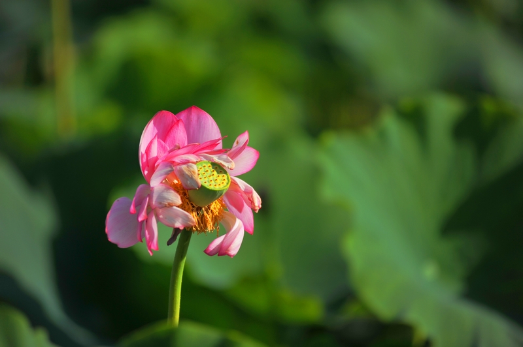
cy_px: 174
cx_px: 262
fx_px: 2903
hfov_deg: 10.3
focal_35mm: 200
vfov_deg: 6.9
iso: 200
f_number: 2.8
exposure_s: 1/1250
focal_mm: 200
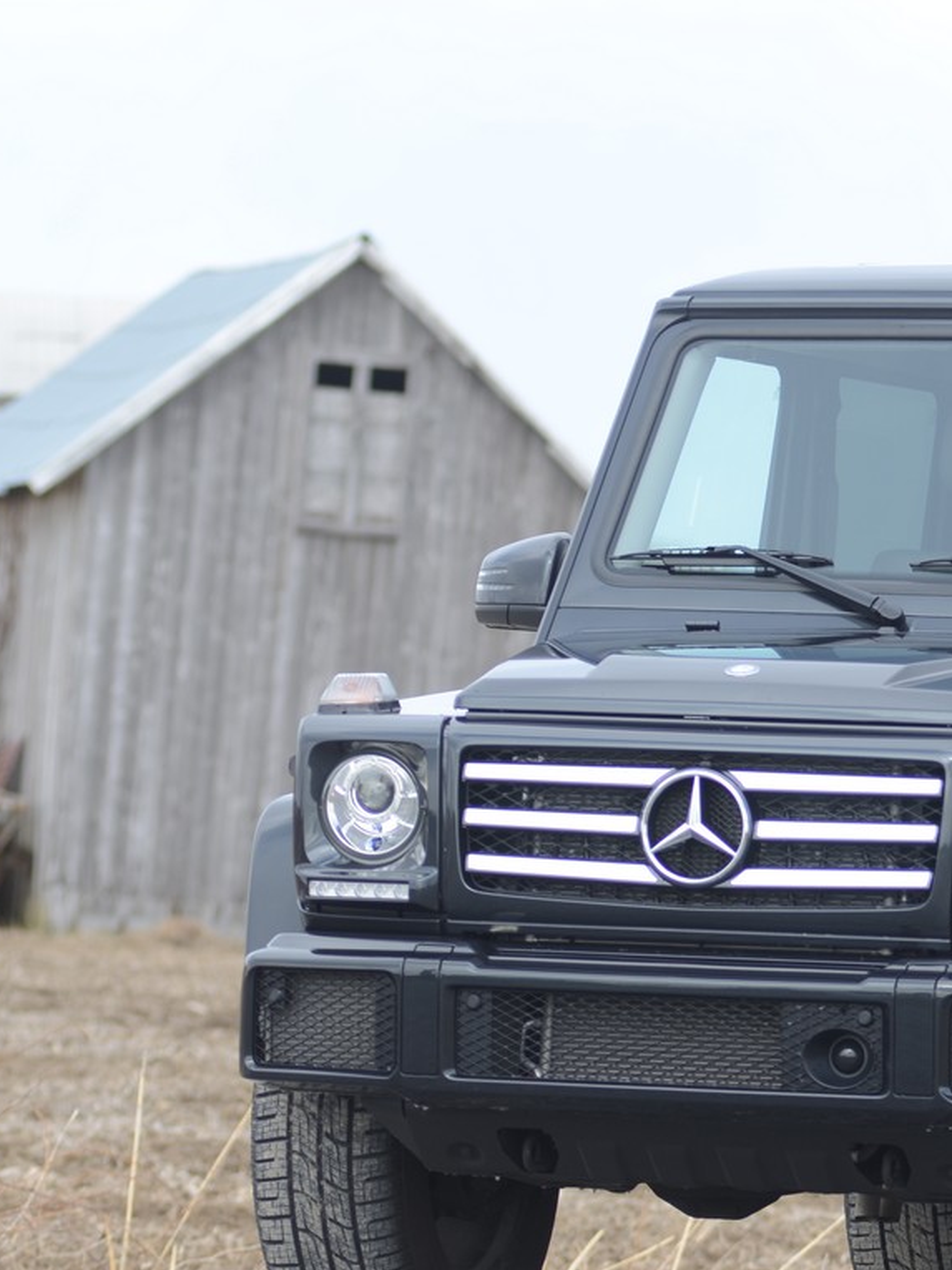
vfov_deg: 6.1
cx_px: 992
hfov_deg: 4.6
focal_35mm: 323
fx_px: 11844
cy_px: 741
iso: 100
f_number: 5
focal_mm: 116
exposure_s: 1/400
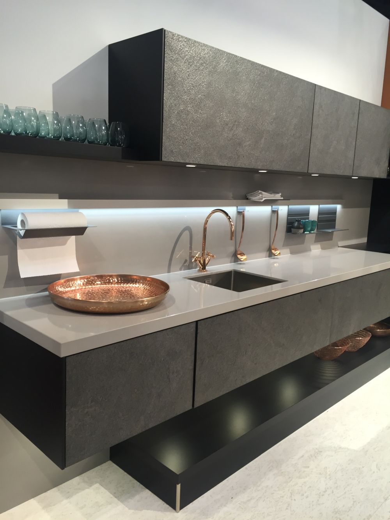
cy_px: 260
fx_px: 436
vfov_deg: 61.7
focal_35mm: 29
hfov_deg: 48.2
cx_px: 195
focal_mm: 4.15
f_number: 2.2
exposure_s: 1/33
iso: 32
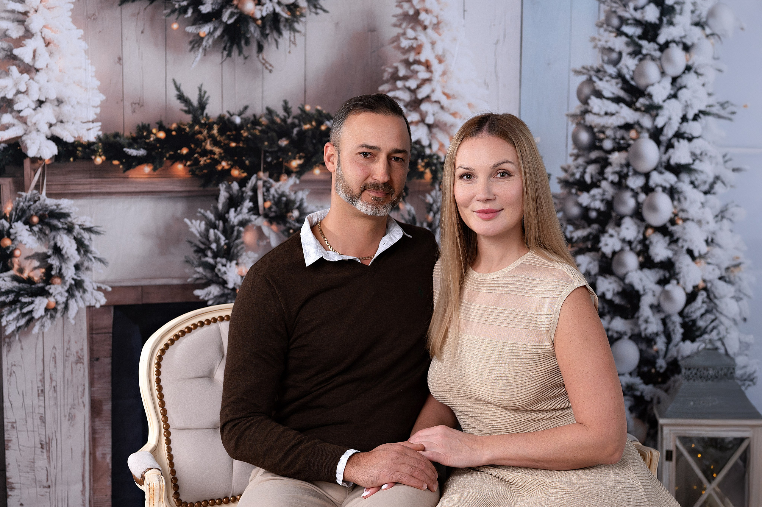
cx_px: 381
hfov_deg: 39.6
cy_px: 254
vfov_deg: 27.0
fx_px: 1058
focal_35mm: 50
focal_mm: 50
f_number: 3.5
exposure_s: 1/160
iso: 400
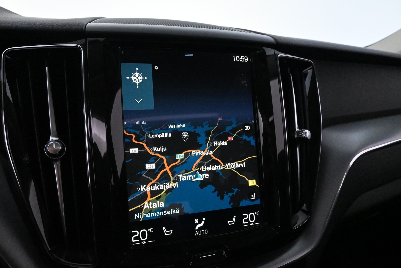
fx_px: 301
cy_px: 134
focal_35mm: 27
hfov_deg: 67.4
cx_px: 200
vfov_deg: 47.9
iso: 8000
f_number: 7.1
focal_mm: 18
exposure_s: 1/60
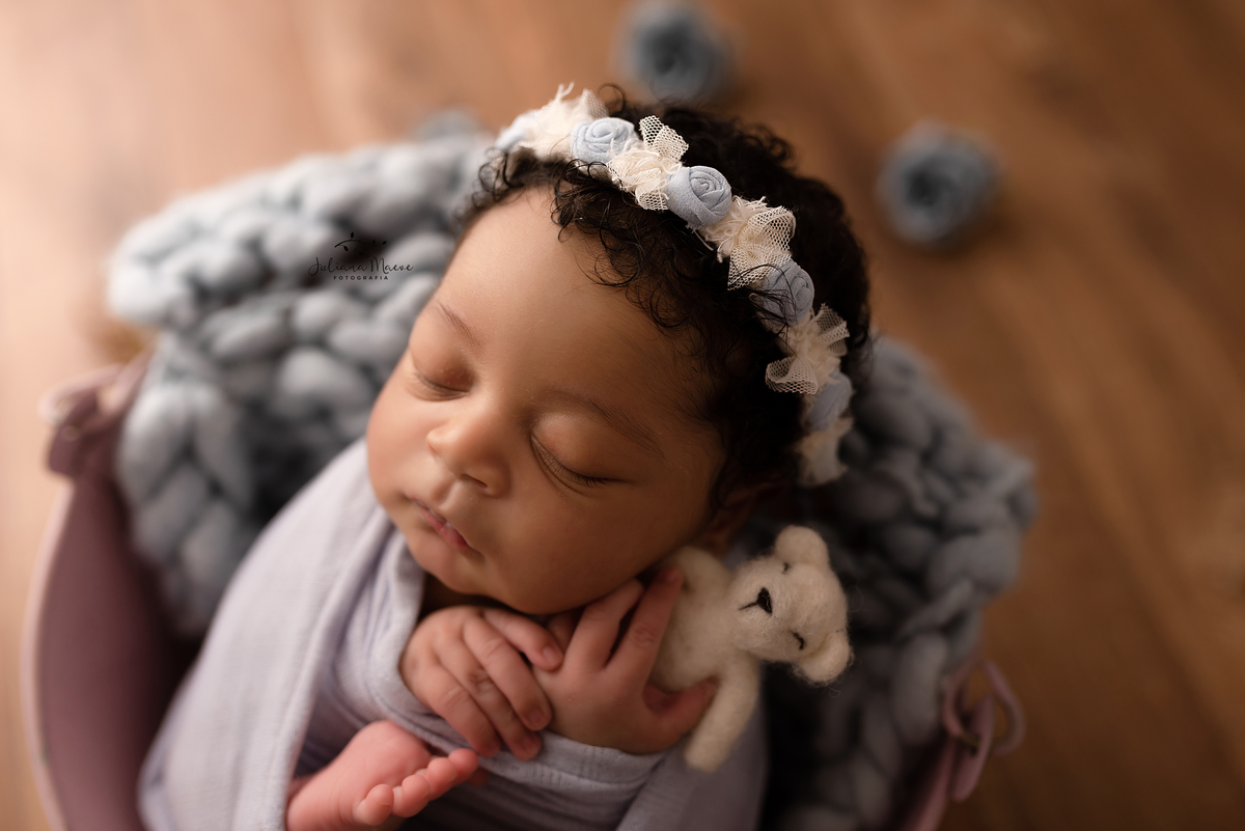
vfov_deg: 37.9
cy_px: 416
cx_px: 622
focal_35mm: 35
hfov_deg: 54.4
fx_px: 1211
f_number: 2.5
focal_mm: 35
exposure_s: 1/160
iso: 100
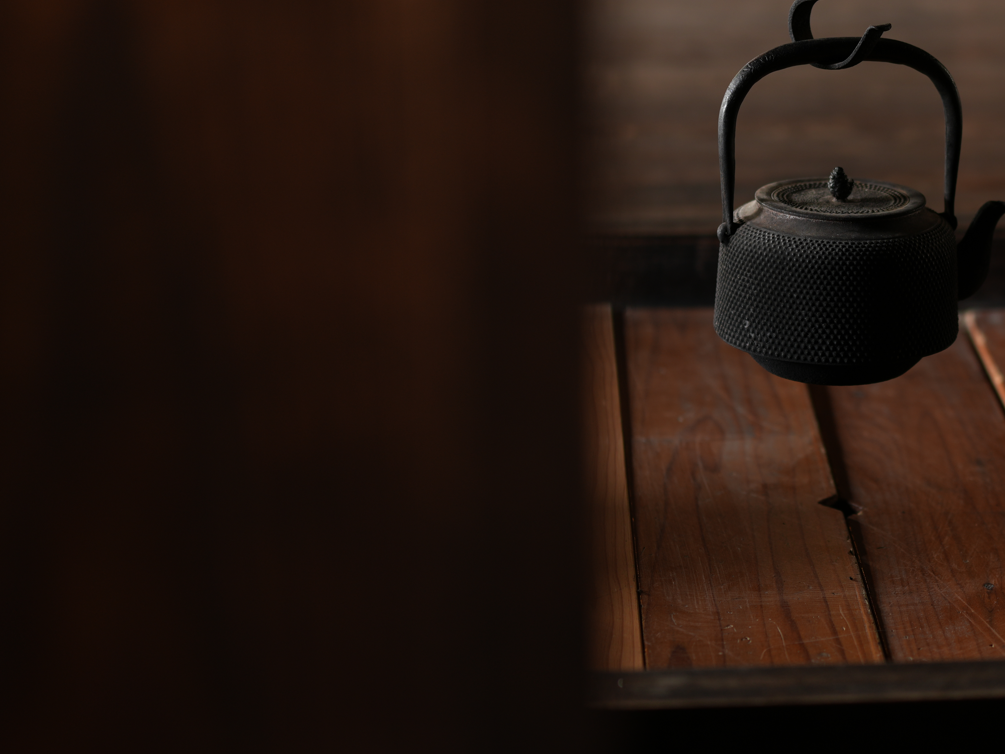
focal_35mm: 101
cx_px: 925
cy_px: 301
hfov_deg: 19.1
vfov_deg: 14.6
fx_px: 2932
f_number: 1.2
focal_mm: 50
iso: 100
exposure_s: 1/60
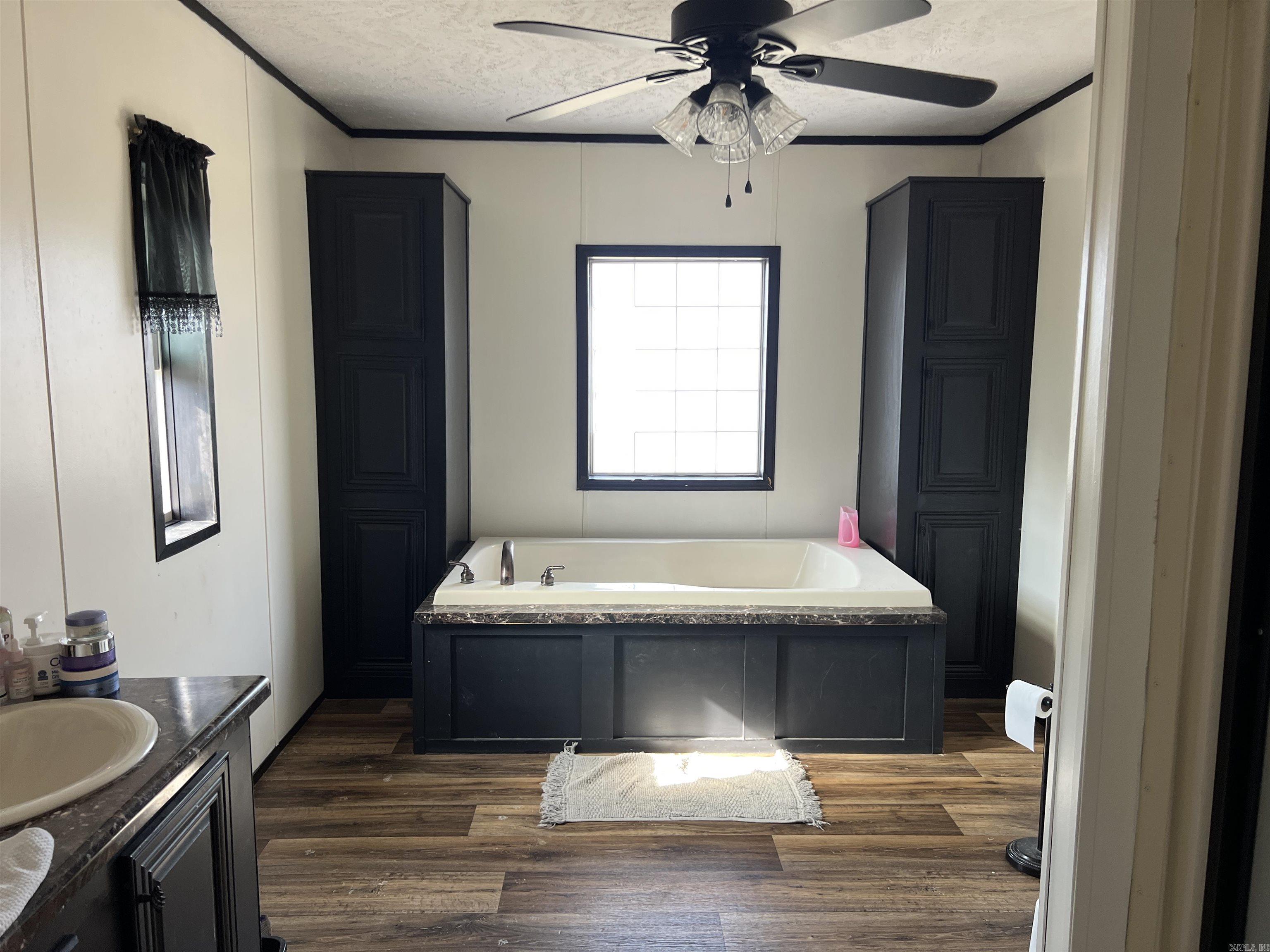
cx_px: 635
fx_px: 954
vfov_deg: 53.1
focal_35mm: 26
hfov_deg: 67.3
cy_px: 476
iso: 100
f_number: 1.5
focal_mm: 5.7
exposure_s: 1/121
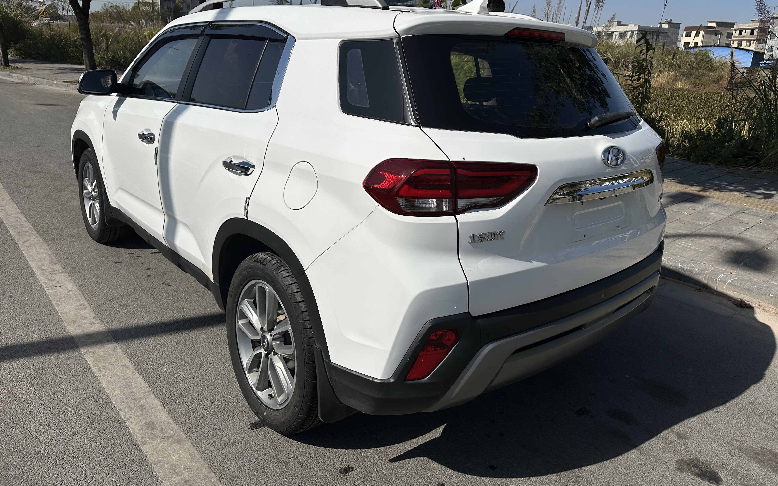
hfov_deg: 70.4
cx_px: 397
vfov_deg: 47.4
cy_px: 200
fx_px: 551
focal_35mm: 26
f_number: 1.78
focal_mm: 6.86
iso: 80
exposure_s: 1/18519
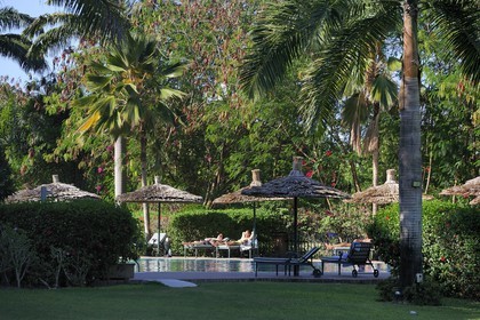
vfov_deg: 7.0
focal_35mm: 195
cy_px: 160
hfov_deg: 10.5
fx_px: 2600
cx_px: 240
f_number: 7.1
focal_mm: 195
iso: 200
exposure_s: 1/160
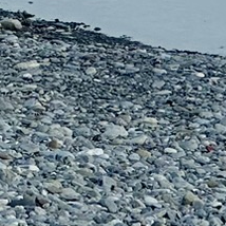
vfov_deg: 2.6
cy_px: -519
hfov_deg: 2.7
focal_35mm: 651
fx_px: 4809
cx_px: 421
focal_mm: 9
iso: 32
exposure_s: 1/238
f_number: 2.8
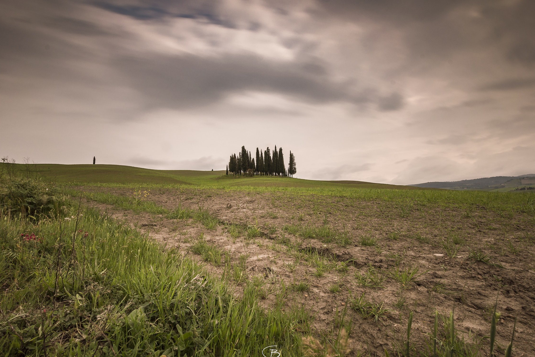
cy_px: 175
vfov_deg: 73.7
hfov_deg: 96.7
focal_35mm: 16
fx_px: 238
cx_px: 256
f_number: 13
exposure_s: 30
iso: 100
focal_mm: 10
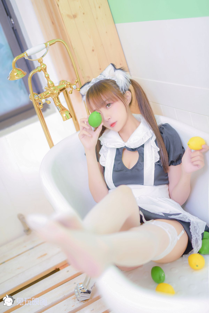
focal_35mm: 50
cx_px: 104
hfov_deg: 27.0
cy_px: 156
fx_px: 435
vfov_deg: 39.6
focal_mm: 50
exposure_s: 1/400
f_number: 1.4
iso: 100
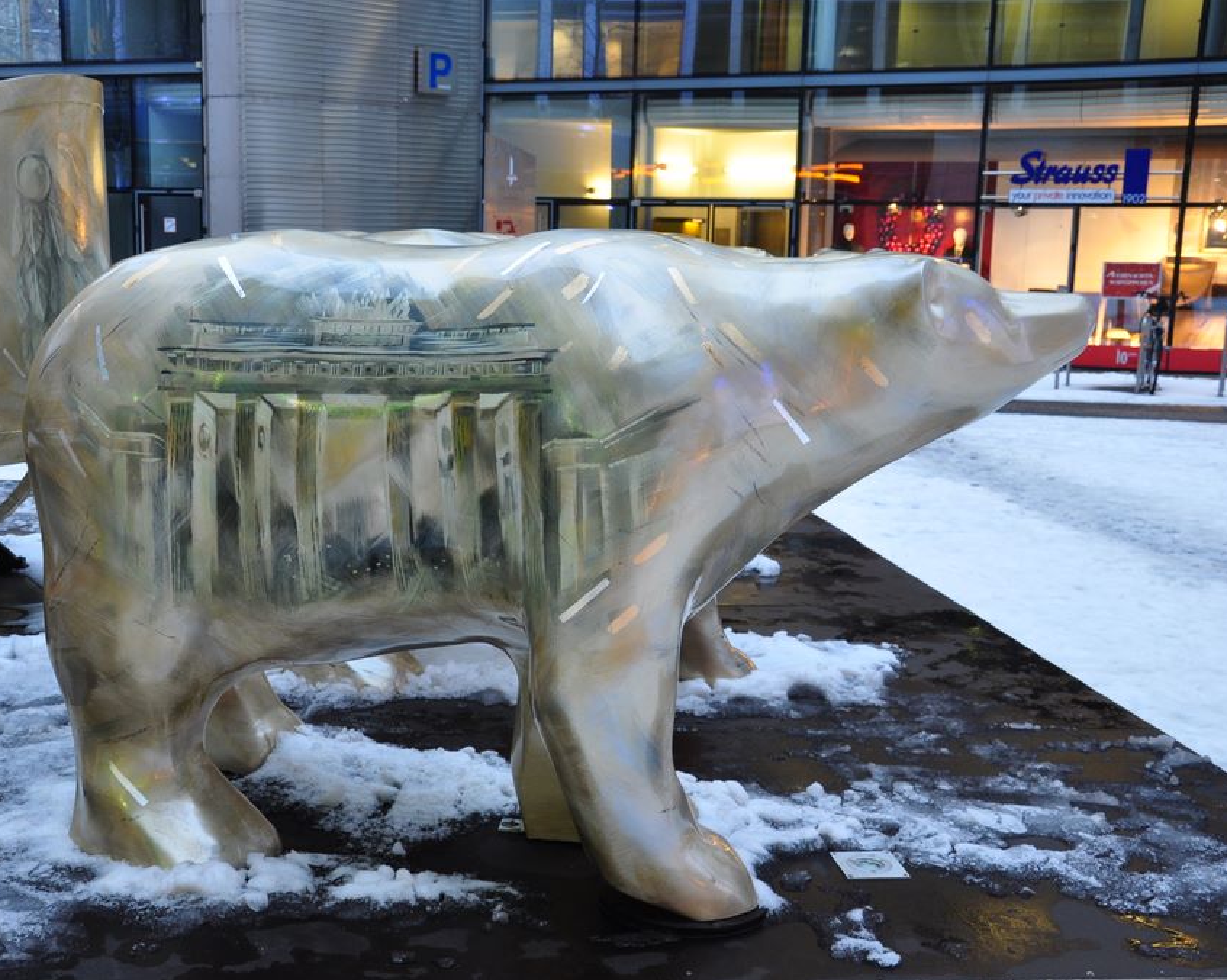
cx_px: 526
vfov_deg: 35.2
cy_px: 491
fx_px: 1545
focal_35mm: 43
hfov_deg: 43.2
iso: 500
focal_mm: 25
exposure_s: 1/15
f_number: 6.3
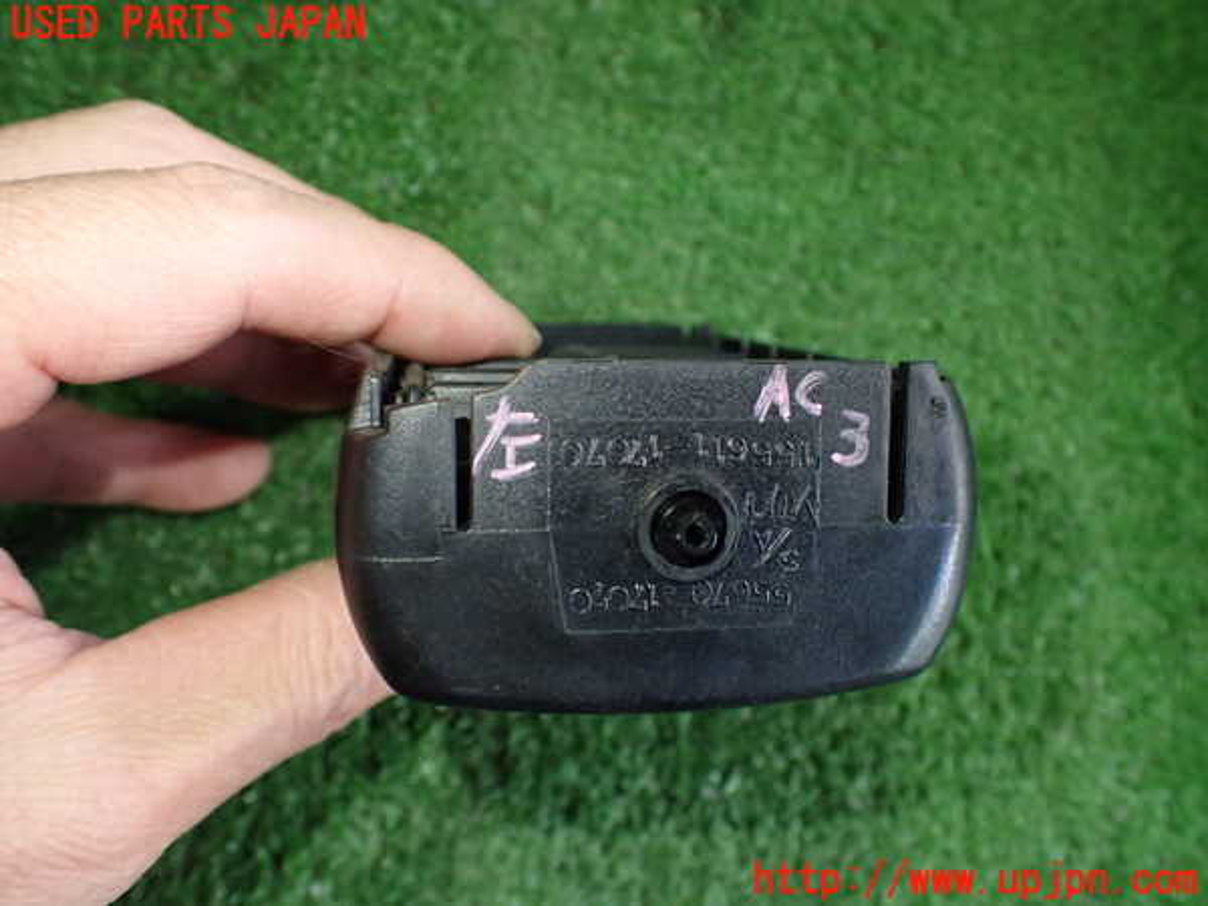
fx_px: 1047
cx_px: 604
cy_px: 453
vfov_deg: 46.8
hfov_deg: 60.0
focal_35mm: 30
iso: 640
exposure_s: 1/125
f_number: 2.3
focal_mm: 5.4
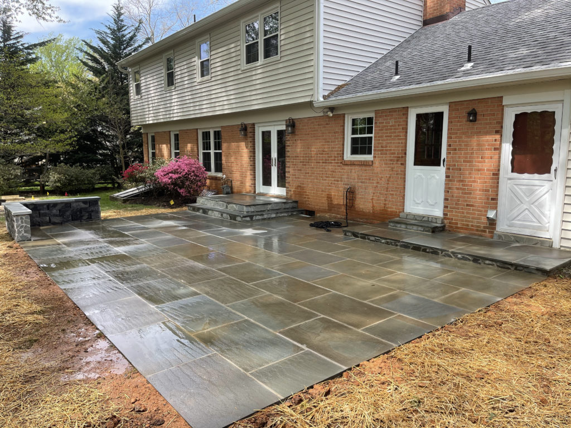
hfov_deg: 67.3
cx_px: 286
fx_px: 429
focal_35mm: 26
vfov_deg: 53.1
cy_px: 214
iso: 32
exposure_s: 1/638
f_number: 1.6
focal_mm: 5.1
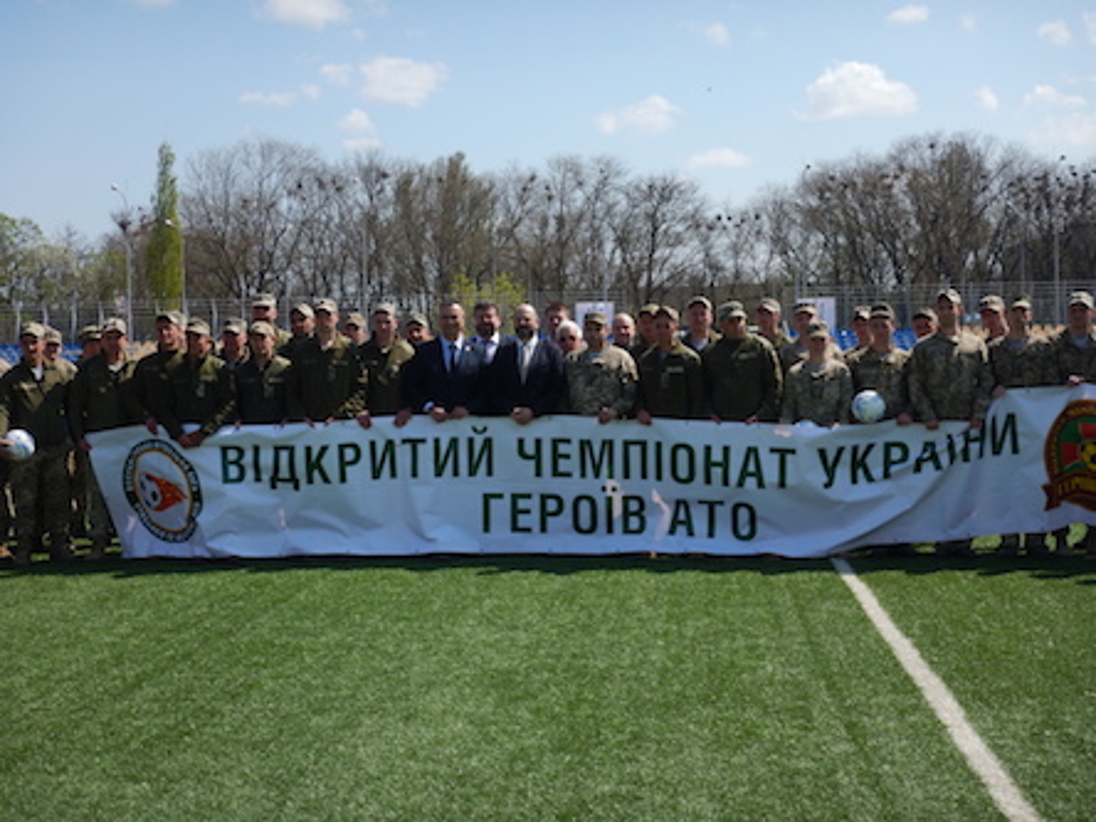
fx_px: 1646
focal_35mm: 52
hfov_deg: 36.8
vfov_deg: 28.0
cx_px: 548
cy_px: 411
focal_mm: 9.2
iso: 125
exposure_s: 1/800
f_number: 4.3
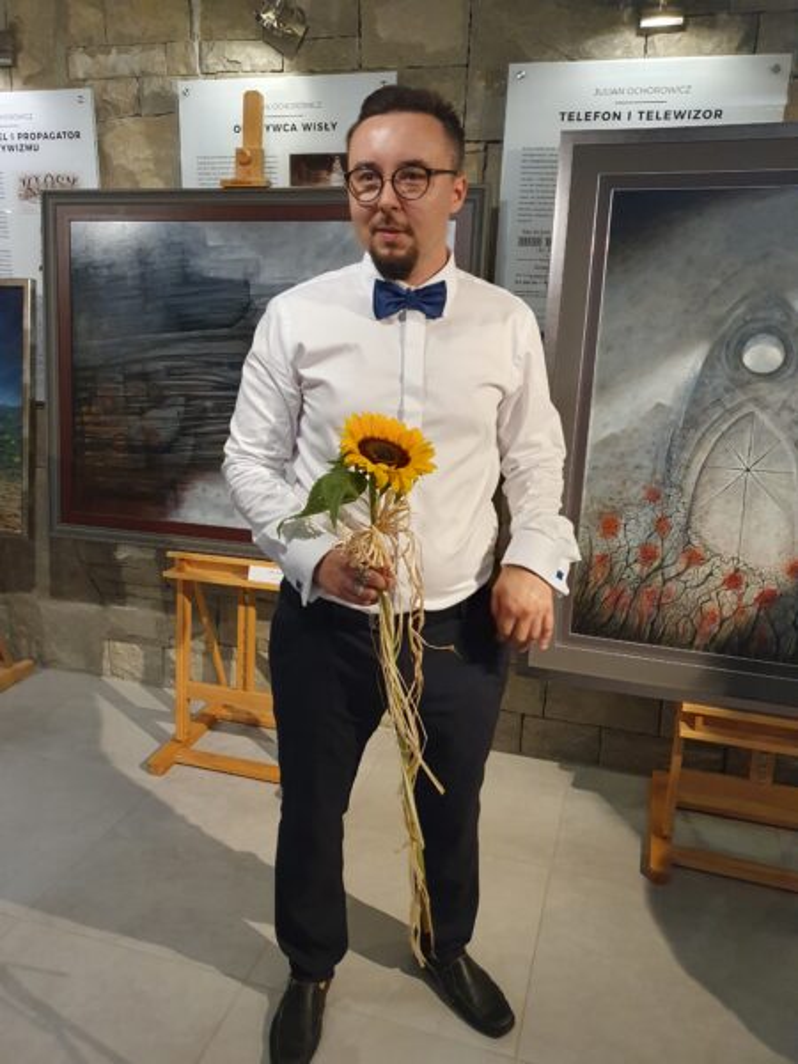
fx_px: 799
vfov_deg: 67.3
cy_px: 532
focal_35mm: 26
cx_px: 399
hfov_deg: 53.1
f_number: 1.5
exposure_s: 1/50
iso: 400
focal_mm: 4.32
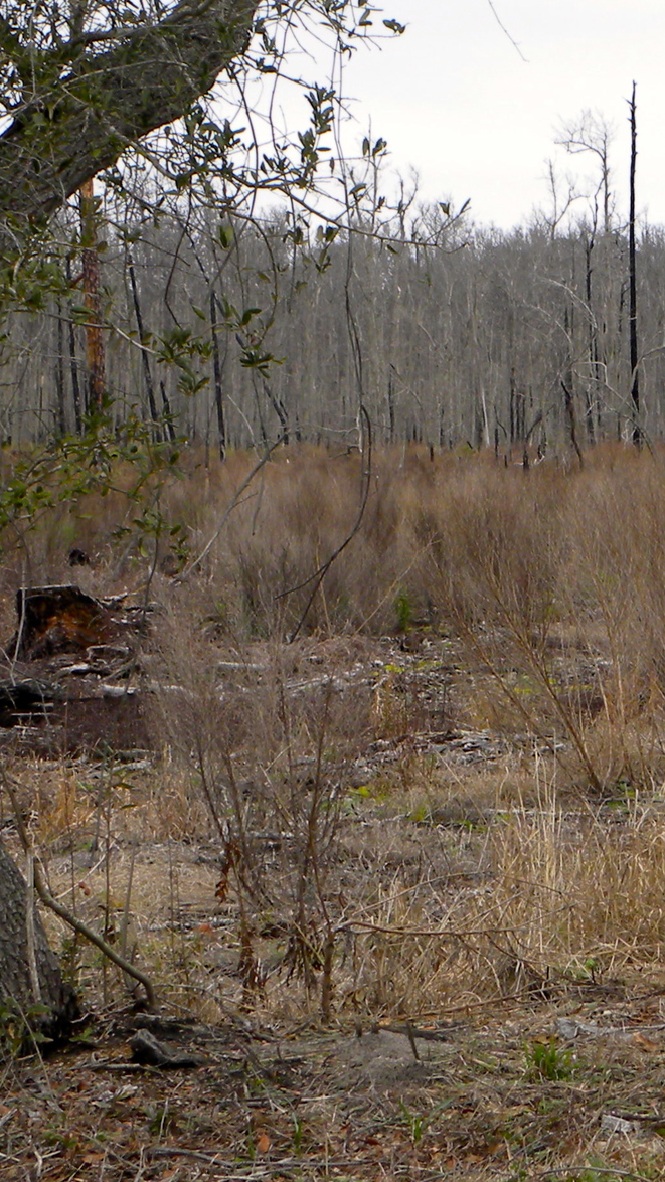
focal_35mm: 153
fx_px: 4796
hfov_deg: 7.9
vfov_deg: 14.0
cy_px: 509
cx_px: 794
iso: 64
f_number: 4.5
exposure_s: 1/190
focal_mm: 11.8
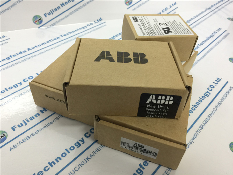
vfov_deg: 48.2
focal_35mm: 29
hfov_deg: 61.7
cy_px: 88
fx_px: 195
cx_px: 116
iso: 50
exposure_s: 1/17
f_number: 2.2
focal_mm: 4.15
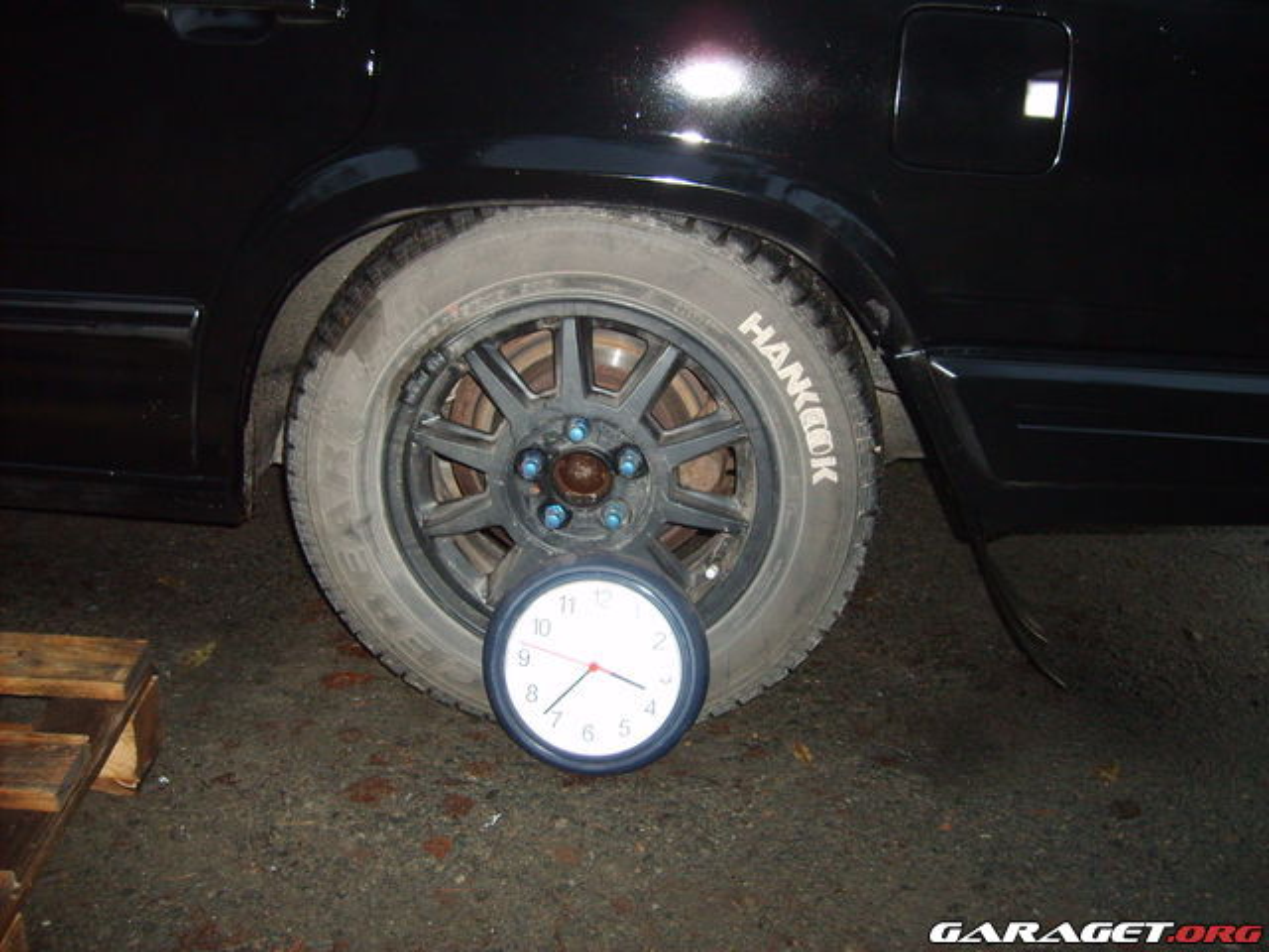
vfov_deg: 40.7
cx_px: 634
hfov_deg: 52.6
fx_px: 1283
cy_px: 476
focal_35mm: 35
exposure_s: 1/45
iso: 146
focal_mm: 5.8
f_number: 2.8
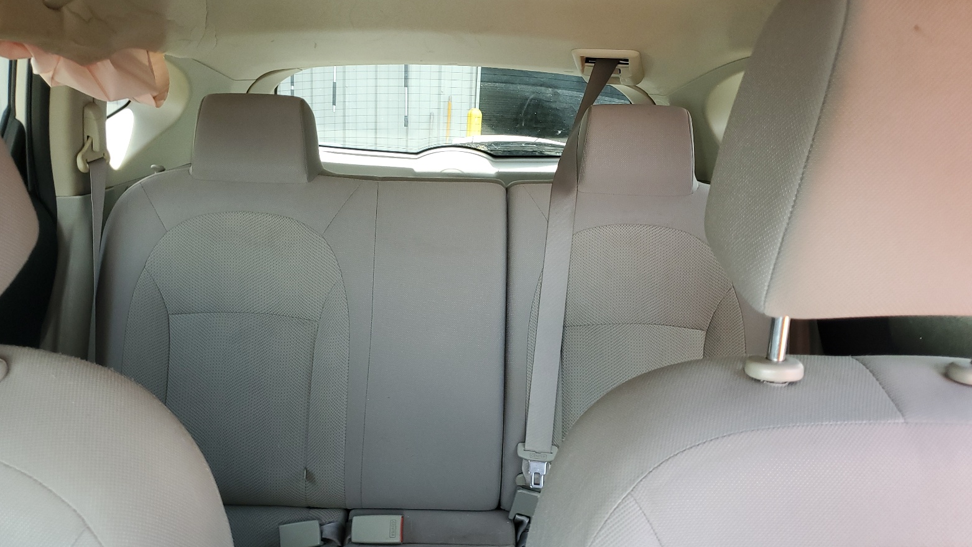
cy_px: 338
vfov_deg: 39.9
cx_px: 478
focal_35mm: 29
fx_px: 747
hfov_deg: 66.1
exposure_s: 1/120
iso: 66
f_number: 1.5
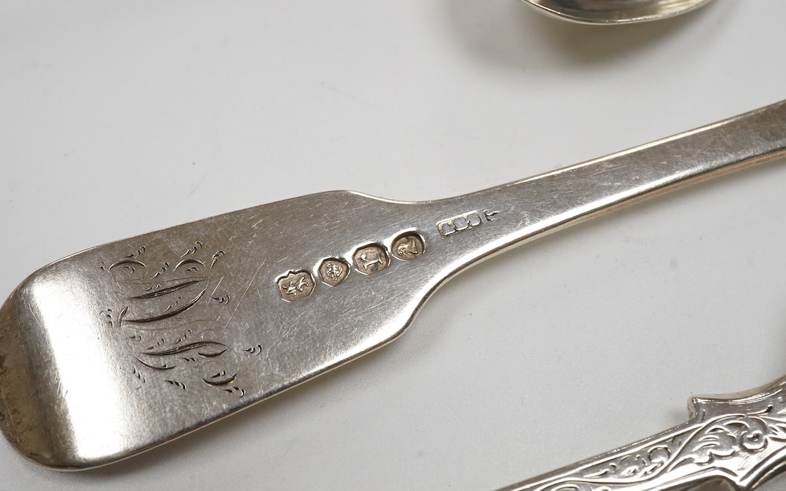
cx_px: 393
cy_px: 257
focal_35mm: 46
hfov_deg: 43.5
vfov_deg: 28.0
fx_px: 985
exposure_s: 1/160
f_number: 18
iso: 2500
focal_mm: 30
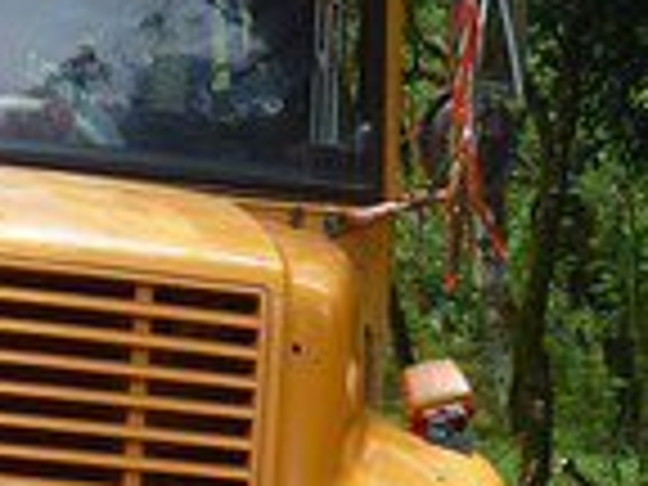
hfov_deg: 7.0
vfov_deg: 5.5
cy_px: 202
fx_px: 5073
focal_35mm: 271
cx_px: -680
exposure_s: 1/320
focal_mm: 10.9
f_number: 4.5
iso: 100
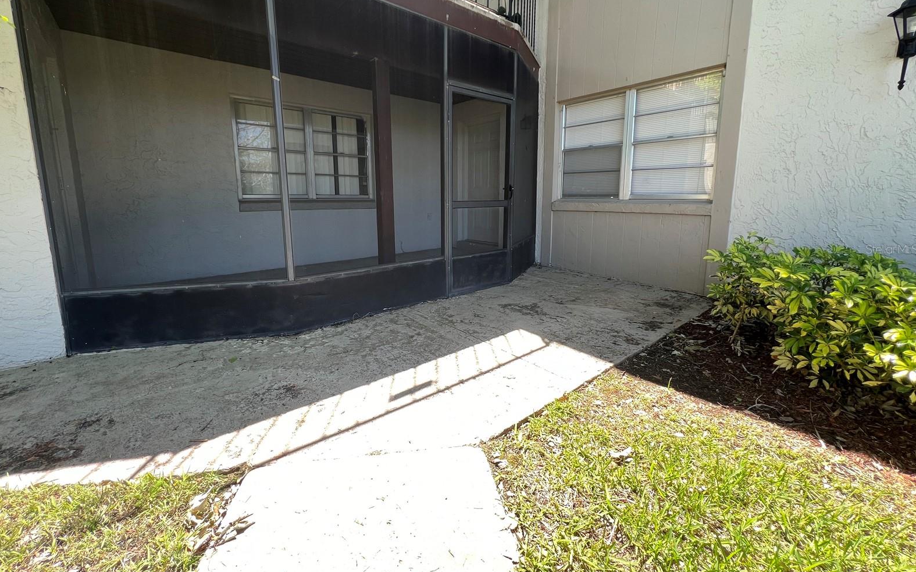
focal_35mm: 14
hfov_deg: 105.3
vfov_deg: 78.2
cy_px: 249
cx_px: 455
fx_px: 349
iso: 32
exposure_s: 1/99
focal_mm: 1.57
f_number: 1.8
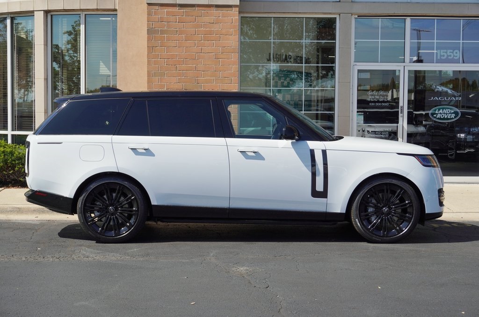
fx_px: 796
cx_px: 240
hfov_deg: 33.5
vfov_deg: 22.5
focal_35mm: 60
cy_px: 158
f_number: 8
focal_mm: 40
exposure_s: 1/500
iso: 100
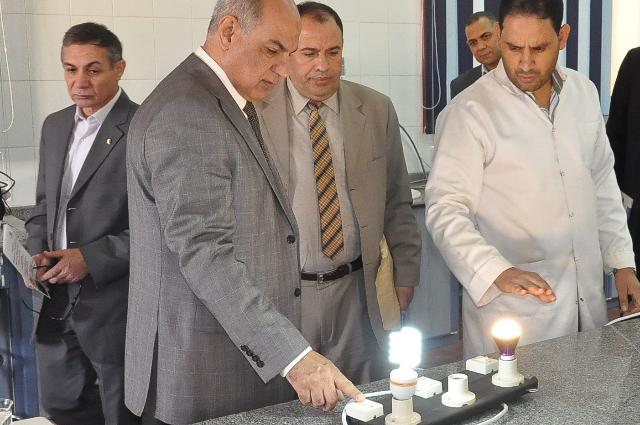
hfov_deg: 35.9
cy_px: 201
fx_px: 977
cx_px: 425
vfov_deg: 24.6
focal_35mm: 55
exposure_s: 1/100
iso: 3200
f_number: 6.3
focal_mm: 24
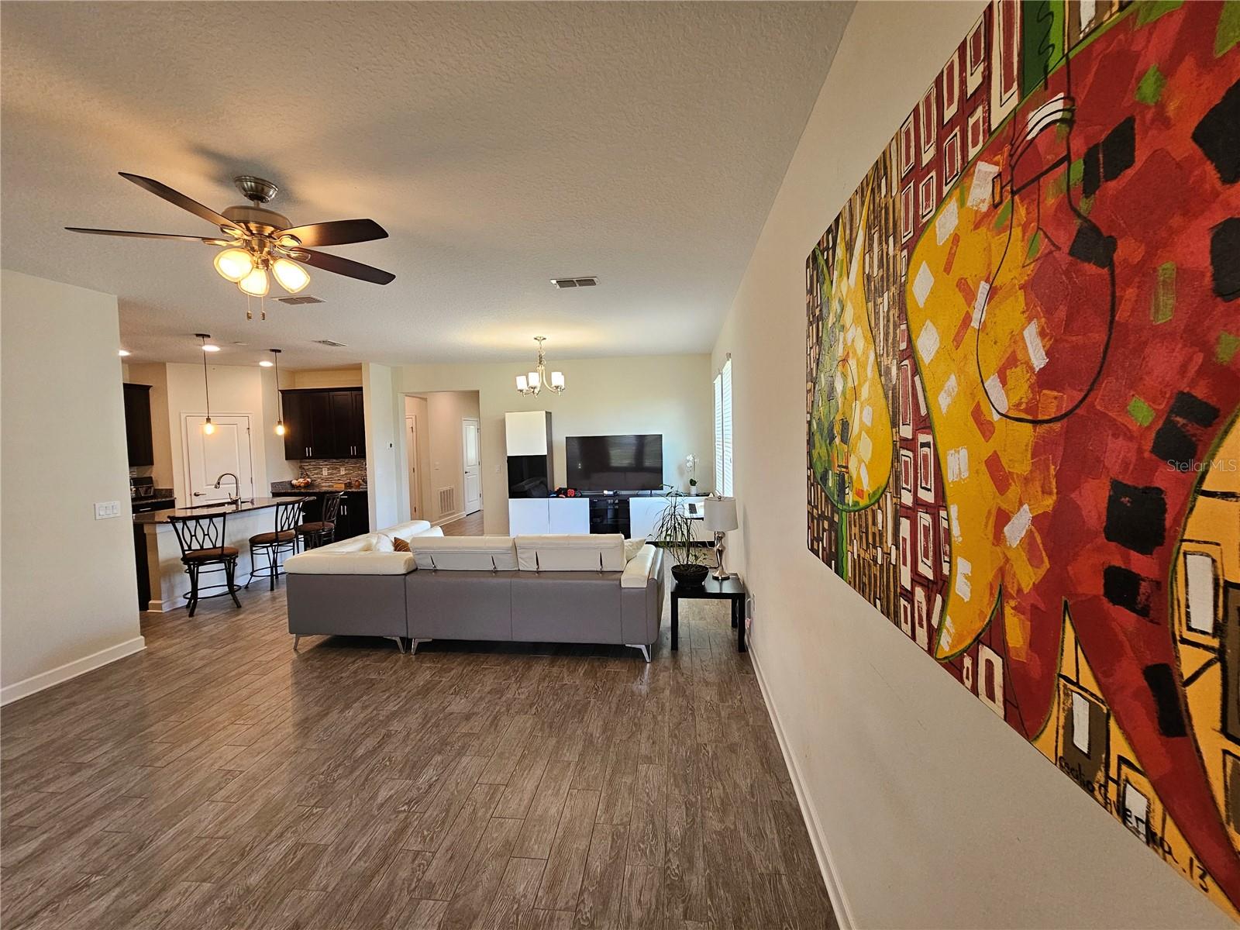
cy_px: 465
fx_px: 466
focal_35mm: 13
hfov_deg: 106.2
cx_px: 620
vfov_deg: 89.9
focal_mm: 2.2
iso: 200
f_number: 2.2
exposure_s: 1/60
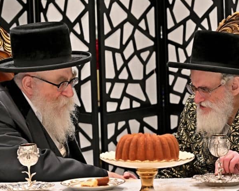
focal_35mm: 195
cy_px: 95
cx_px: 121
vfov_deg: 7.9
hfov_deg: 9.9
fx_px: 1380
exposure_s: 1/200
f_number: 4
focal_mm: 120
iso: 1000
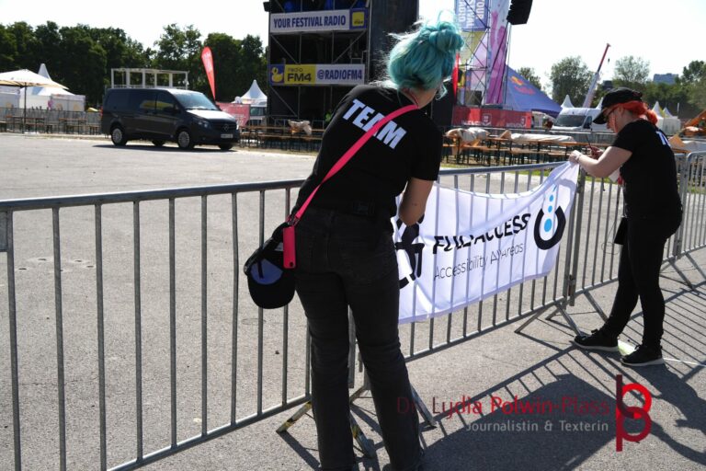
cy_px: 236
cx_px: 353
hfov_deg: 47.9
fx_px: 794
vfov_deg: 33.0
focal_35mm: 40
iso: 100
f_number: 8
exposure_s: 1/320
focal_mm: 27
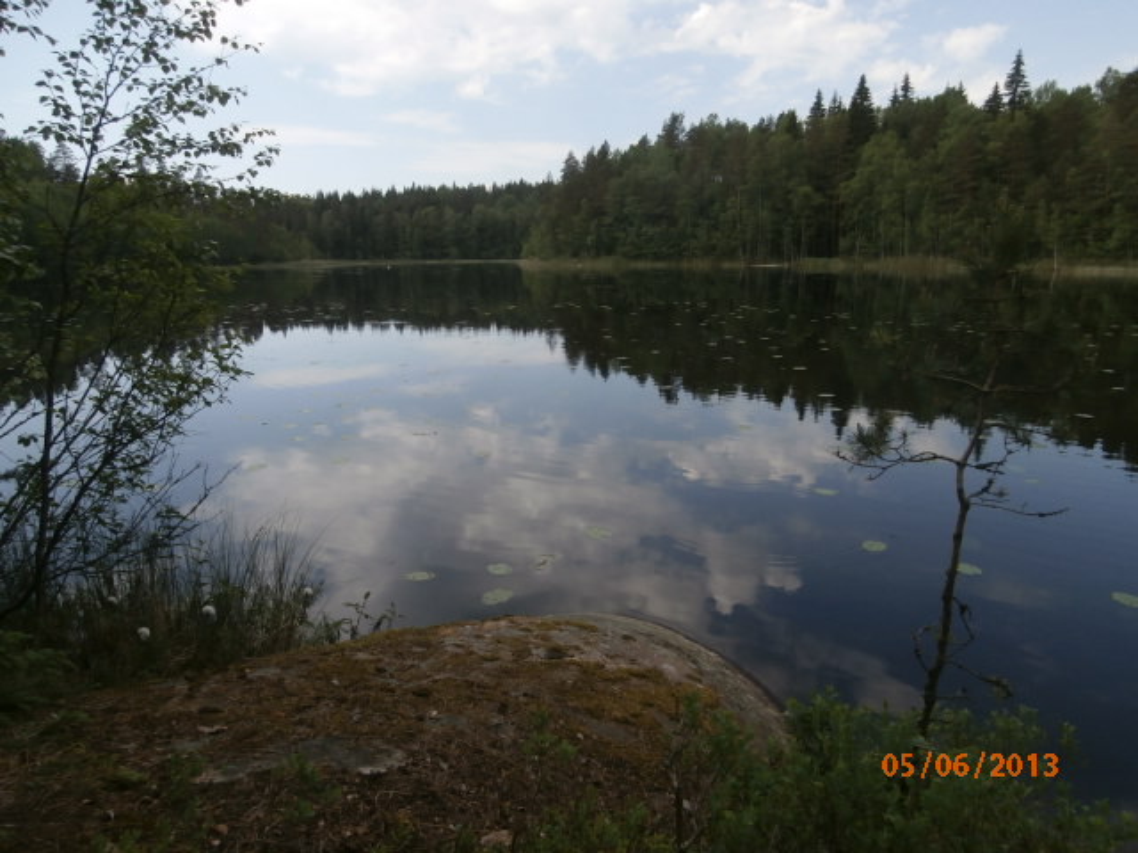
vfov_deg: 56.8
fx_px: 789
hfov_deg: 71.6
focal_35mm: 24
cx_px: 569
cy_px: 426
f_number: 3
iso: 100
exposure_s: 1/800
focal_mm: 4.2
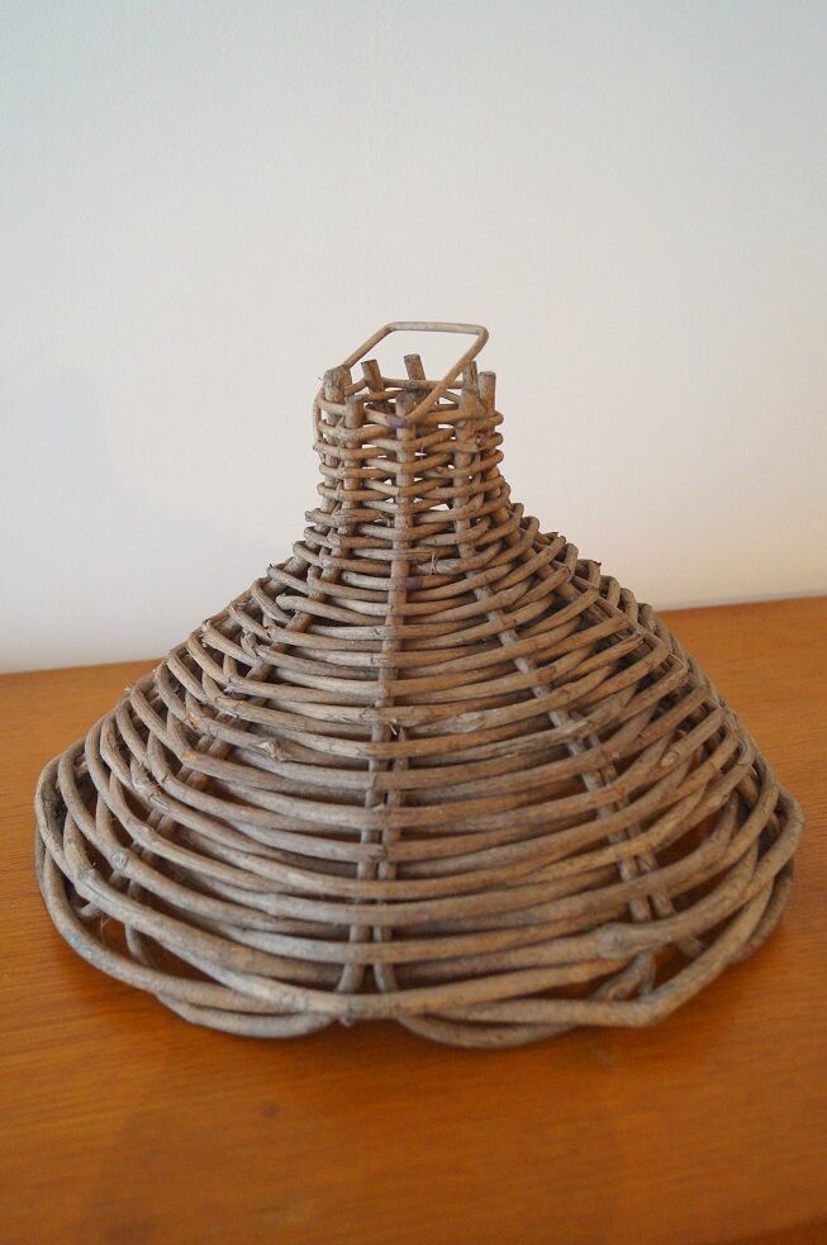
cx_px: 414
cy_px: 622
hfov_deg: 43.5
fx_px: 1036
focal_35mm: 30
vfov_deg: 62.0
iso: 3200
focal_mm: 20
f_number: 4
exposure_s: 1/60
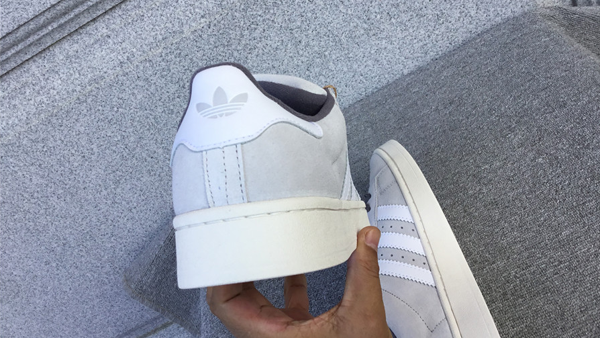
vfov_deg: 34.5
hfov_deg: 58.0
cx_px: 301
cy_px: 135
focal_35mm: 34
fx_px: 541
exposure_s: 1/206
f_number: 2.4
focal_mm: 3.3
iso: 25
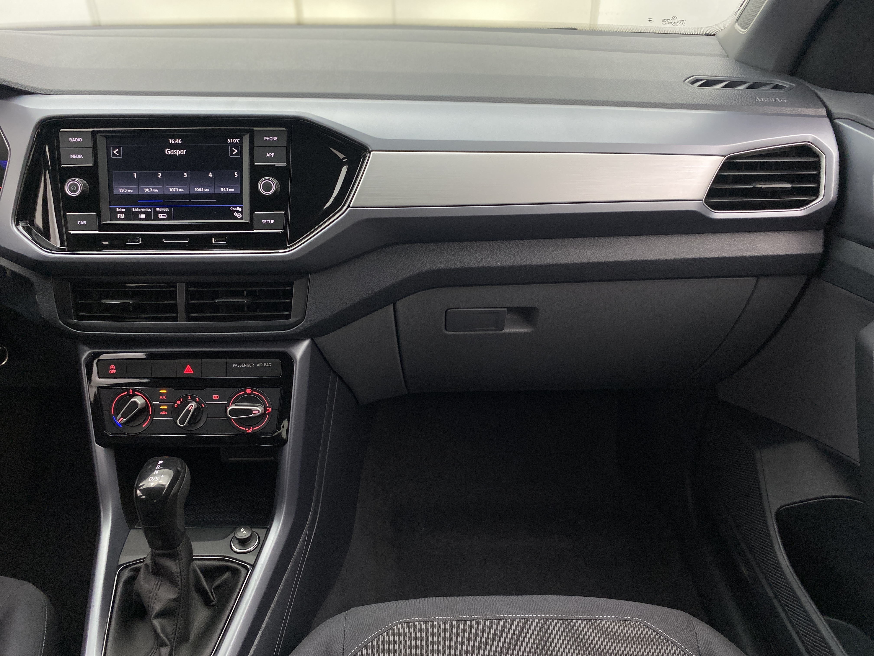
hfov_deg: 67.3
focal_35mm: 26
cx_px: 437
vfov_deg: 53.1
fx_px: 656
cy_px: 328
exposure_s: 1/60
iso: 200
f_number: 1.8
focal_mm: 4.25
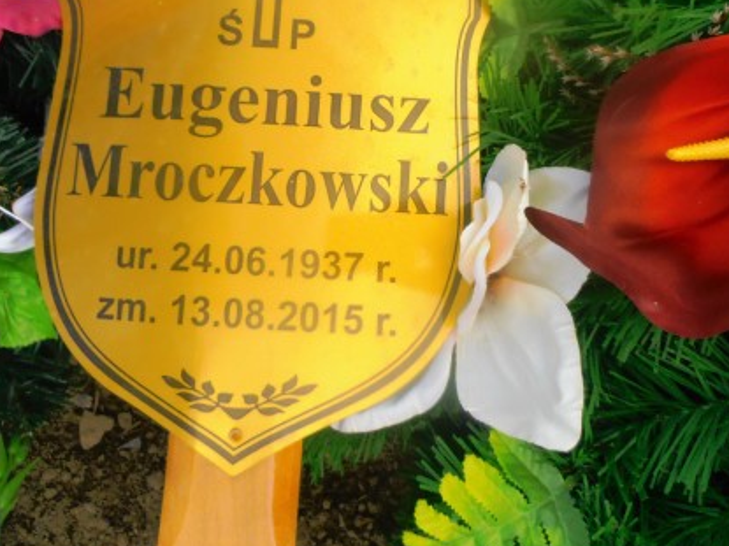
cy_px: 147
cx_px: 386
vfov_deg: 37.8
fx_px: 779
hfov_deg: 50.1
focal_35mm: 37
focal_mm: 4.2
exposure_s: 1/500
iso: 80
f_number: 3
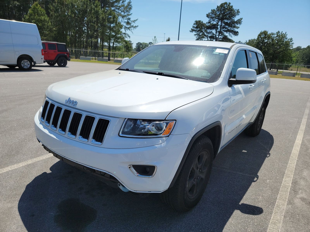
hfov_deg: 71.6
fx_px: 215
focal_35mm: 24
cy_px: 116
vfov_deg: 56.8
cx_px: 155
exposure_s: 1/1188
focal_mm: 6.7
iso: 50
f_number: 1.8
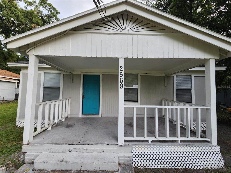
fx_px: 87
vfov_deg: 89.9
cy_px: 86
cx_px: 116
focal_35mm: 13
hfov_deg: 106.2
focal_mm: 2.2
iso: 50
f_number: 2.2
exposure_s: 1/138
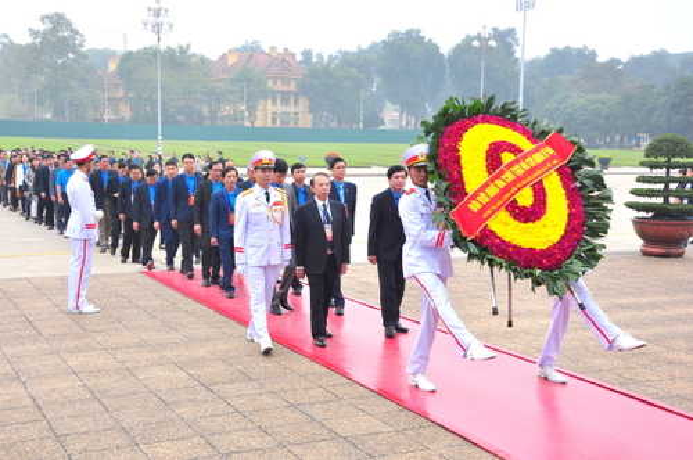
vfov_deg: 26.4
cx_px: 346
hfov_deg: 38.9
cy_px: 230
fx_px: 980
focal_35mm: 51
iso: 400
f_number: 6.3
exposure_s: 1/125
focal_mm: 34
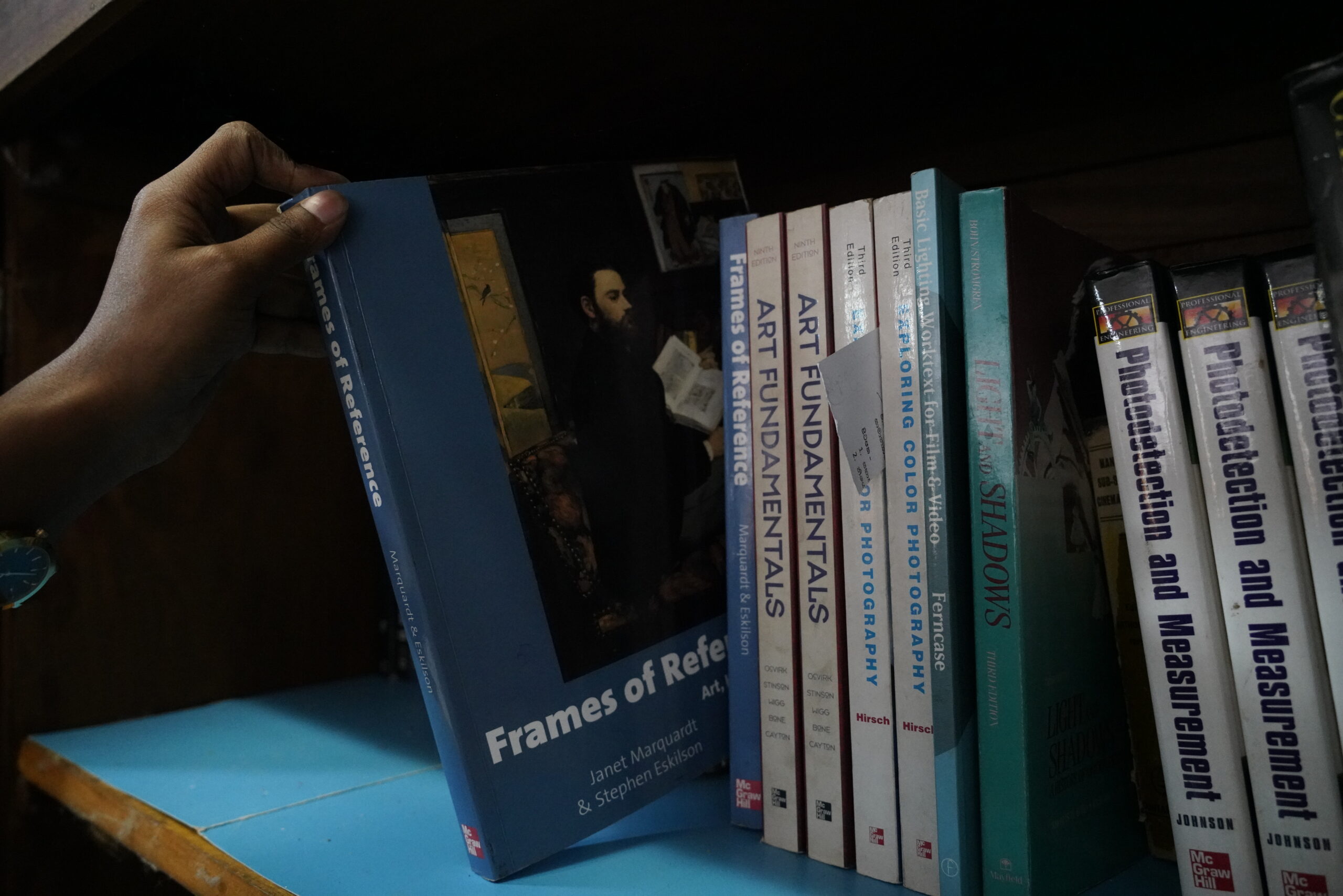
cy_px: 448
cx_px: 672
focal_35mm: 25
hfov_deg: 71.5
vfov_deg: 51.3
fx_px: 933
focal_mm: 25
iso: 10000
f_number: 4.5
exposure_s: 1/125
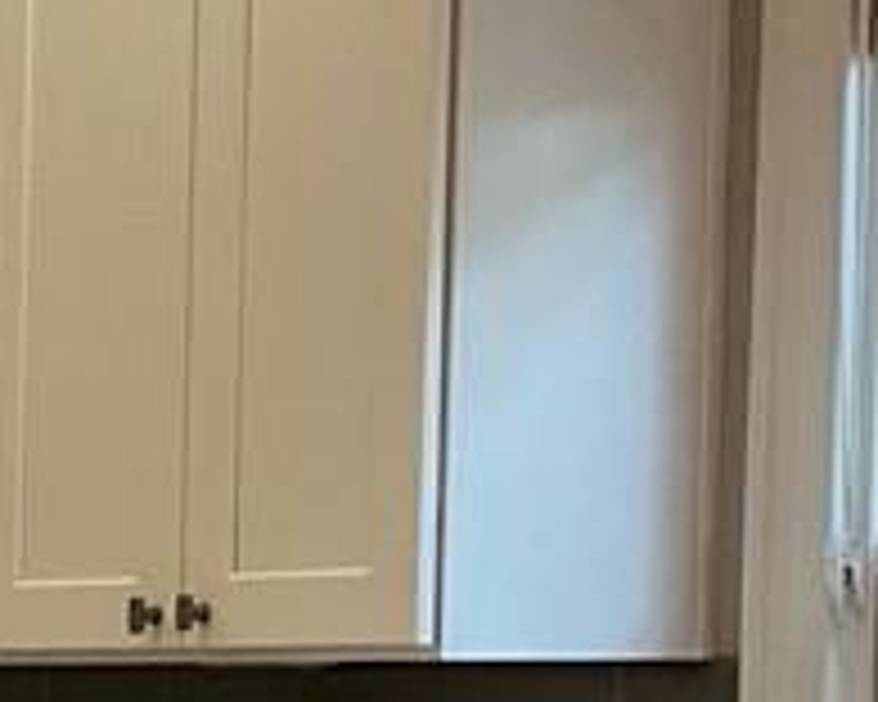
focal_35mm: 149
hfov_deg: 11.9
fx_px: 3872
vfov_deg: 10.1
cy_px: 990
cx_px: -707
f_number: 1.8
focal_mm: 3
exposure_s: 1/60
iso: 125
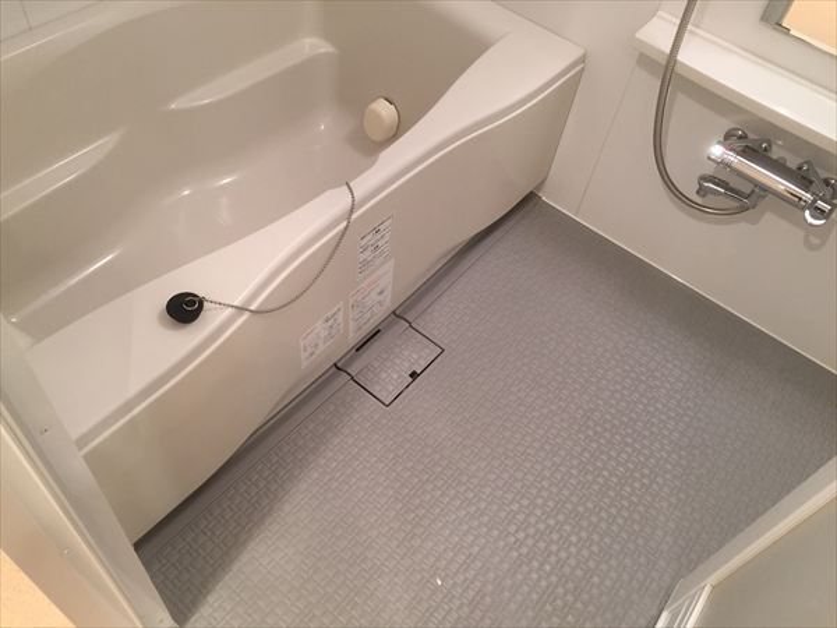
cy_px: 314
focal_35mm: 29
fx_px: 701
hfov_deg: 61.7
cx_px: 418
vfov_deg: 48.2
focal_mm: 4.15
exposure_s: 1/33
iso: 160
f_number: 2.2
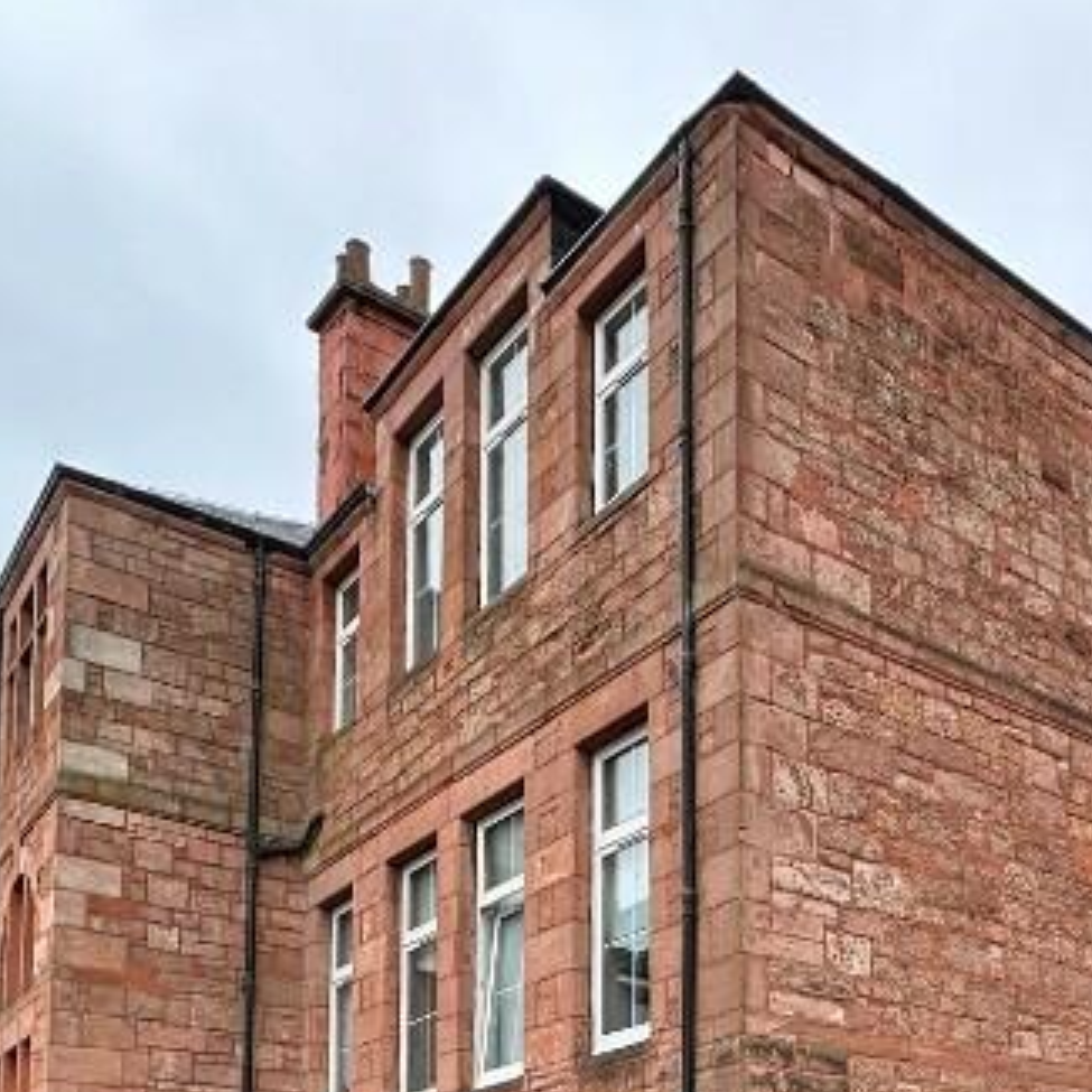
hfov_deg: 41.3
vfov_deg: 36.4
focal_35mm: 39
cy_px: 1196
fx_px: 1392
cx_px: 847
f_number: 2.2
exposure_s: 1/248
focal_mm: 2.22
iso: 40
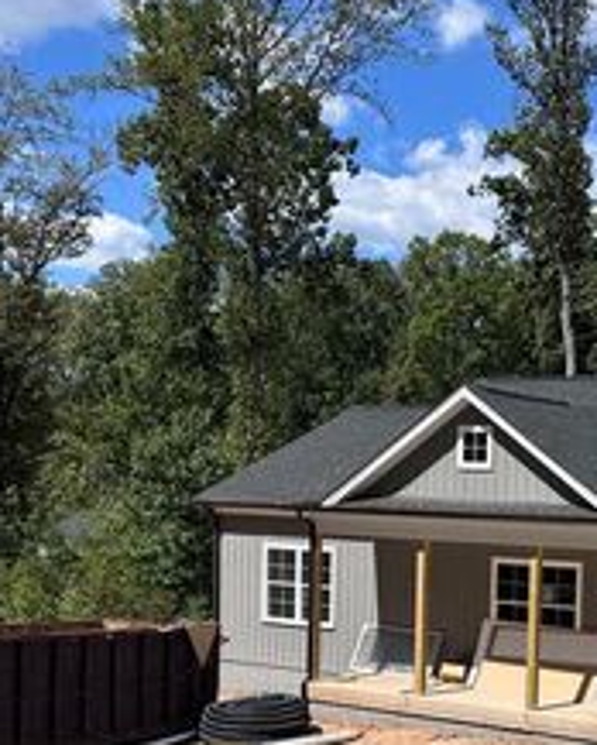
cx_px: 631
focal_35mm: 54
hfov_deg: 26.3
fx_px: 1191
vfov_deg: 33.9
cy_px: 575
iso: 80
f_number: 1.78
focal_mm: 6.86
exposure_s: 1/4348
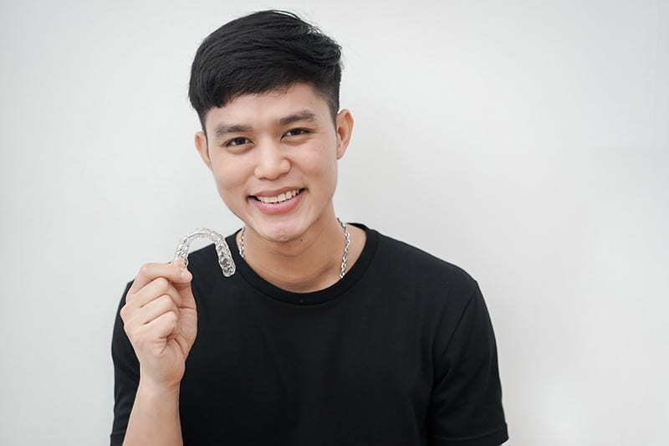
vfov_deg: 24.6
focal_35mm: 55
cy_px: 223
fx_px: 1022
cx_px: 334
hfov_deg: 36.3
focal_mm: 55
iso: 250
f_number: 2.5
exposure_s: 1/125
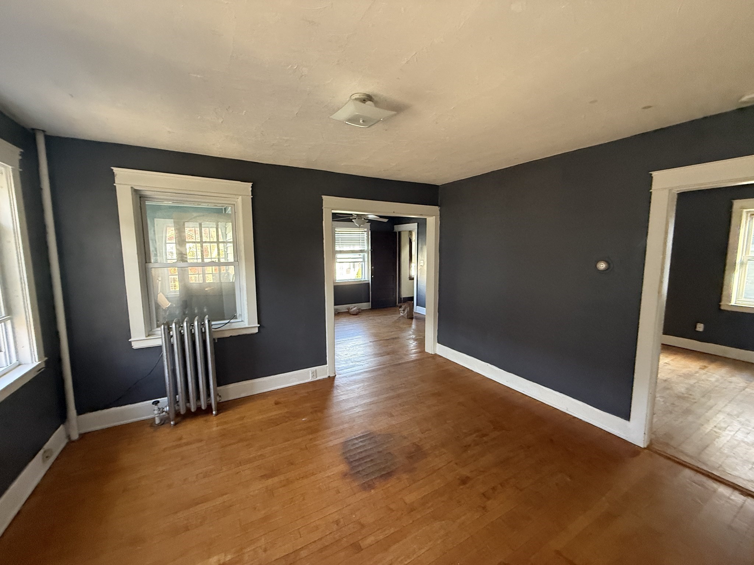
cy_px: 282
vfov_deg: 85.7
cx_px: 377
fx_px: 305
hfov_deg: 102.1
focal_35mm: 14
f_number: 2.2
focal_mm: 2.22
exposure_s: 1/60
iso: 400
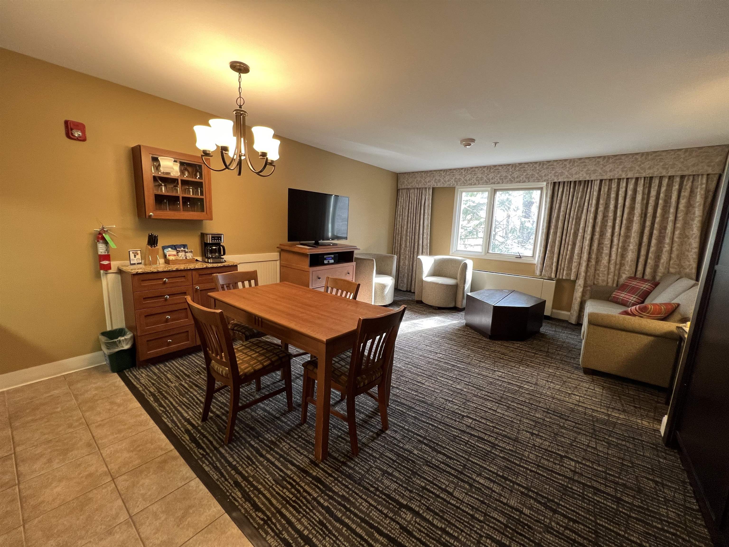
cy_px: 274
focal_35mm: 13
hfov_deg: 106.2
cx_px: 364
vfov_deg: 89.9
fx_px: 274
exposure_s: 1/60
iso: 160
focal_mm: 1.57
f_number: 1.8
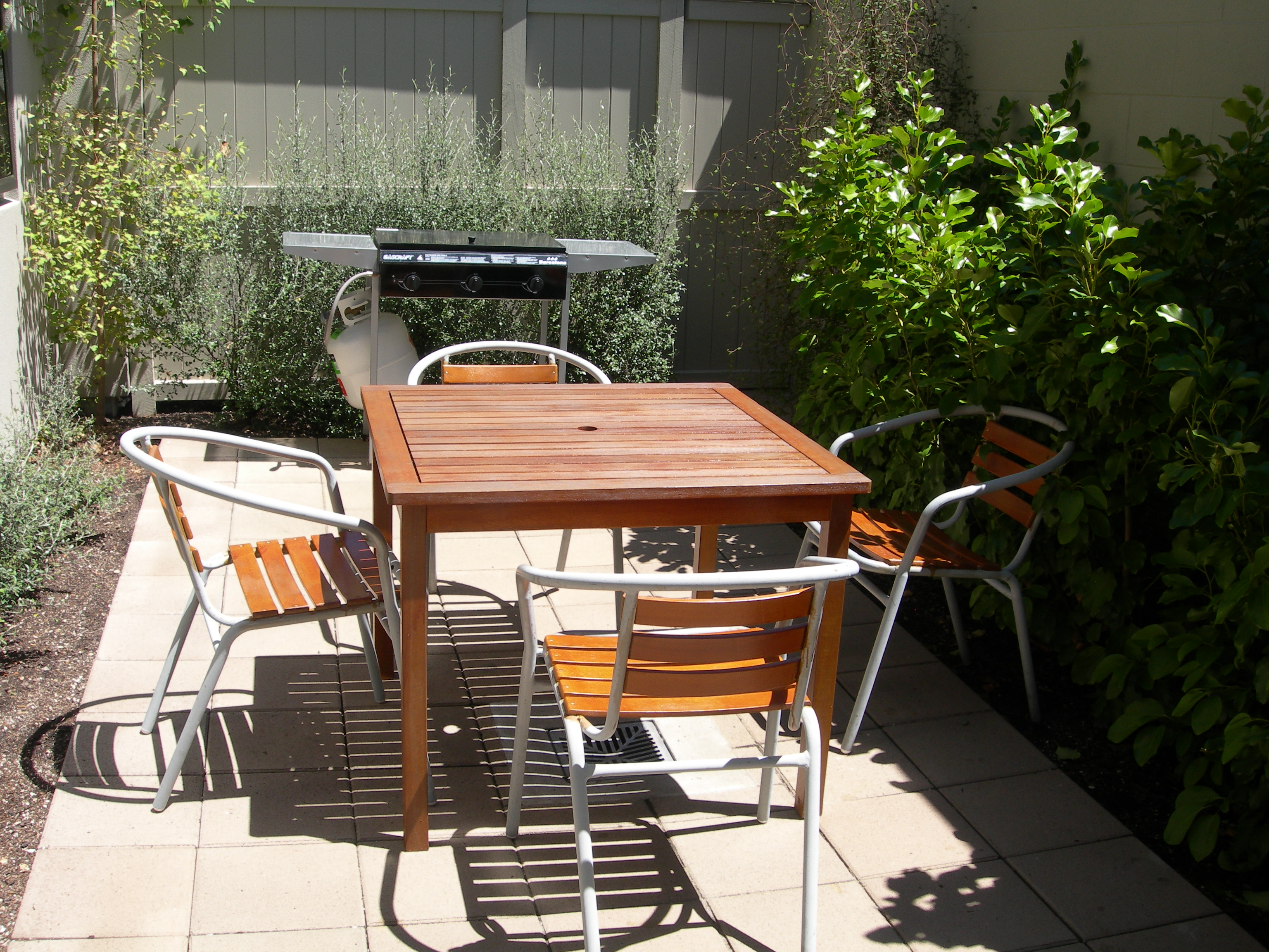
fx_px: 1393
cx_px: 634
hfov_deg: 49.0
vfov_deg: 37.7
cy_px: 476
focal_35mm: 38
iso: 50
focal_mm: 7.8
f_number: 4.8
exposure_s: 1/312
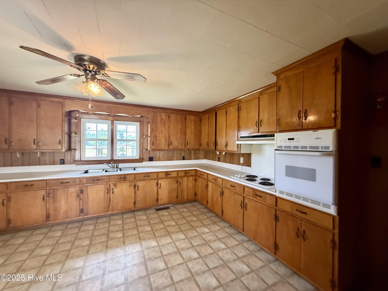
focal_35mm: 14
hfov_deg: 102.1
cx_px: 194
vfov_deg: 85.7
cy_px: 146
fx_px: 157
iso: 320
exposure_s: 1/60
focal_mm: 2.22
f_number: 2.2
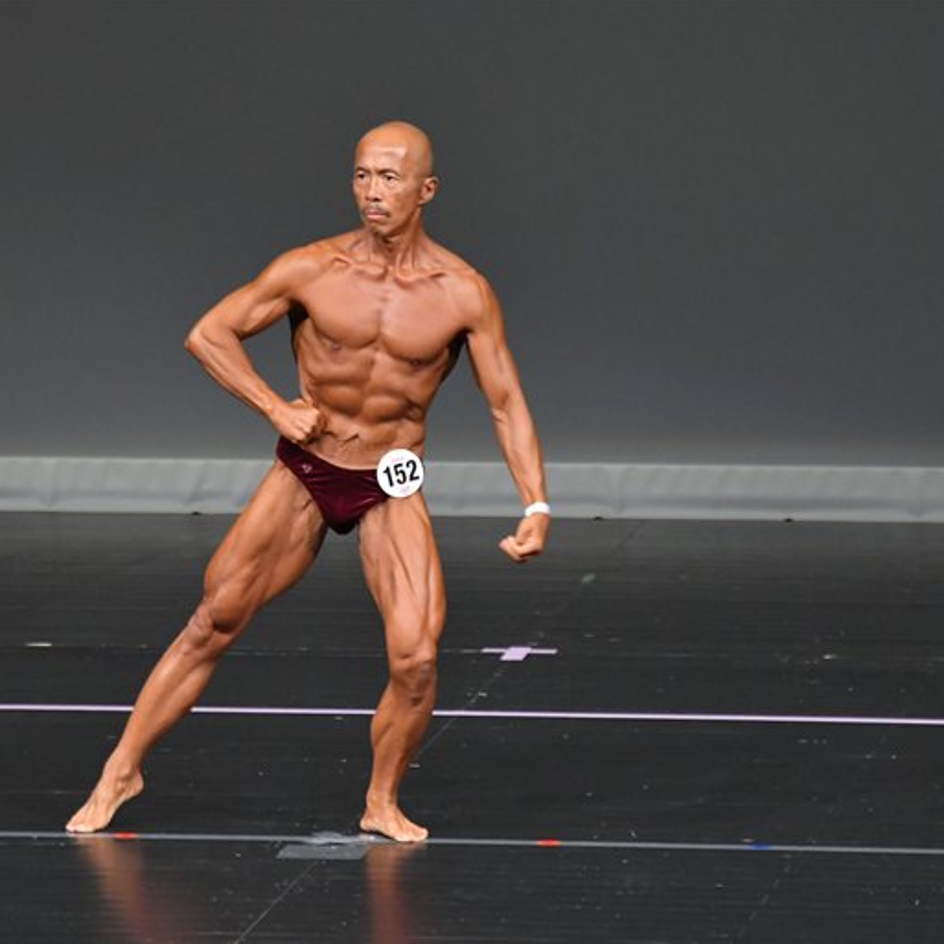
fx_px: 14840
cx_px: 397
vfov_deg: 3.6
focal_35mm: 481
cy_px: 471
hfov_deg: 3.6
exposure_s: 1/400
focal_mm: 250
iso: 4000
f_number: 5.6
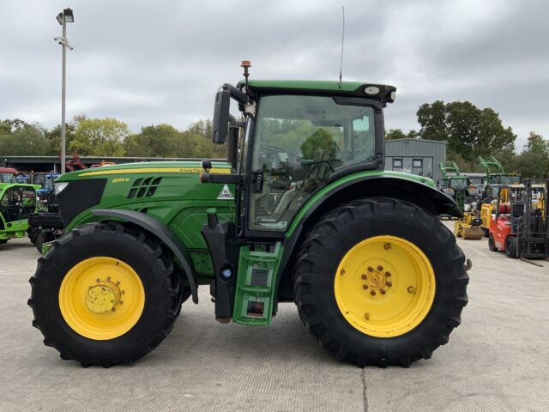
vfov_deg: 48.2
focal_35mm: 29
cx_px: 274
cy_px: 206
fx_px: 460
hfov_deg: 61.7
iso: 16
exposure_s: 1/829
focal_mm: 3
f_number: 1.8
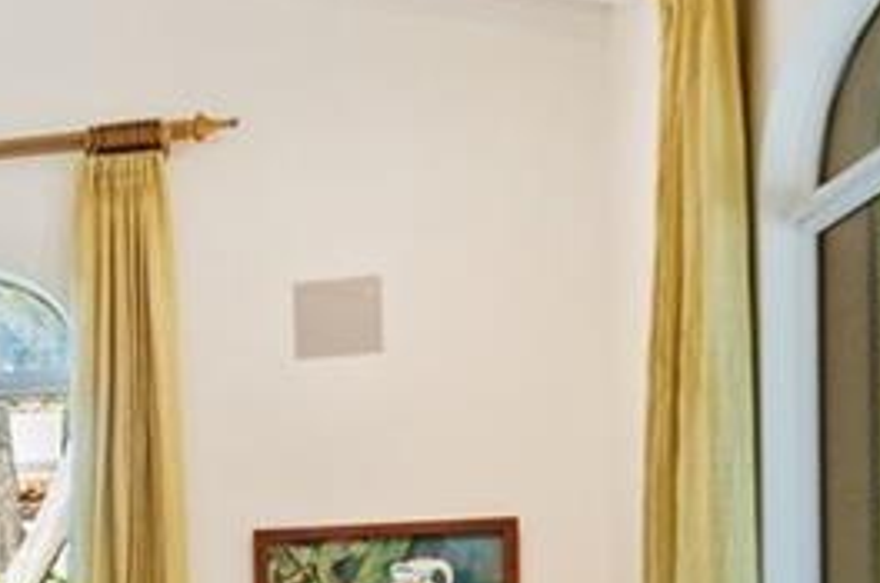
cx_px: -973
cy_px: 848
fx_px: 2074
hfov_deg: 16.6
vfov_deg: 15.0
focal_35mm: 85
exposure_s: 1/3
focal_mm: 14
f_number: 8
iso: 200
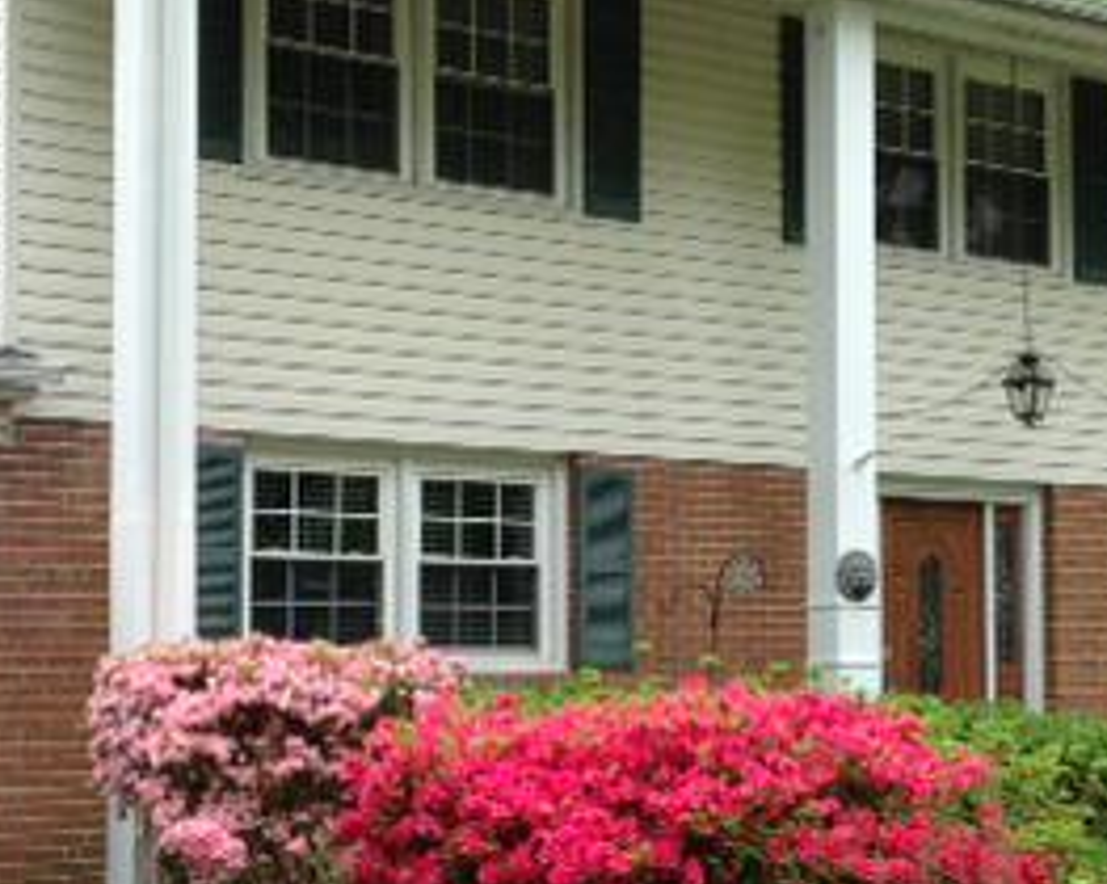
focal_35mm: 83
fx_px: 2717
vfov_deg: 18.5
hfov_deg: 22.9
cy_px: 522
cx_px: 766
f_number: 2.4
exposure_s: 1/630
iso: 50
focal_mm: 4.28
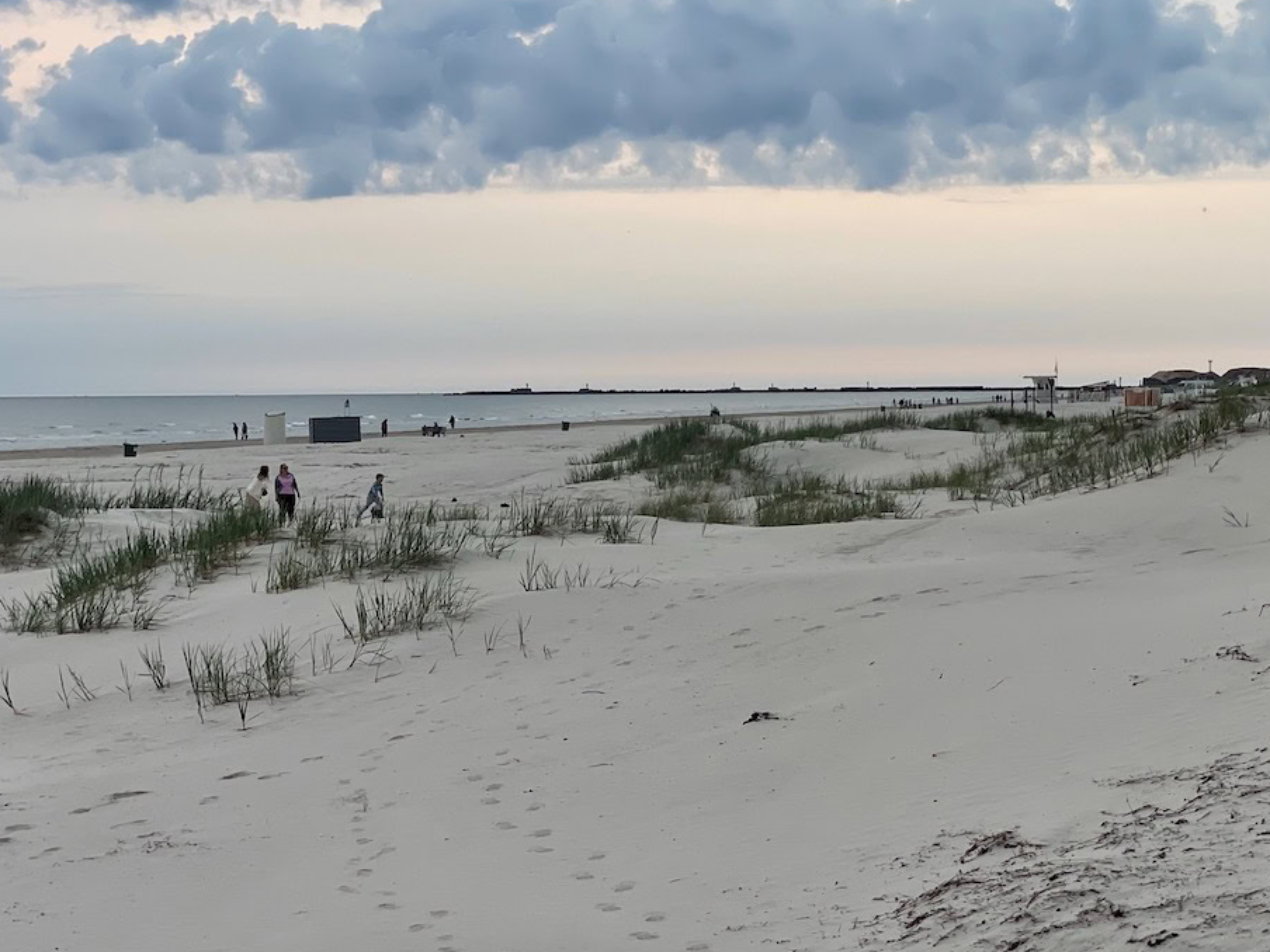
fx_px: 2531
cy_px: 588
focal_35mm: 69
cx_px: 805
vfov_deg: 21.3
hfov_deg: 28.0
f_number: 2
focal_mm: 6
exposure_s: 1/631
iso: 25
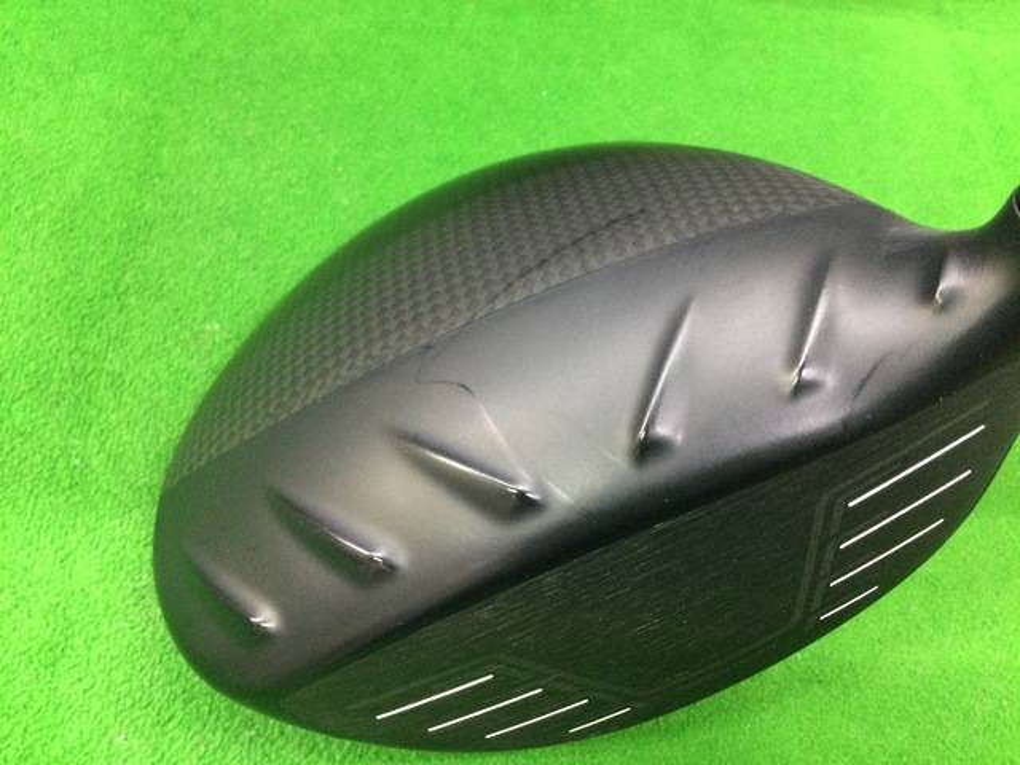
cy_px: 382
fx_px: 913
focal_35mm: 31
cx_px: 510
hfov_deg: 58.4
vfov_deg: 45.4
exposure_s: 1/17
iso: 200
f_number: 2.4
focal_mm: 3.3
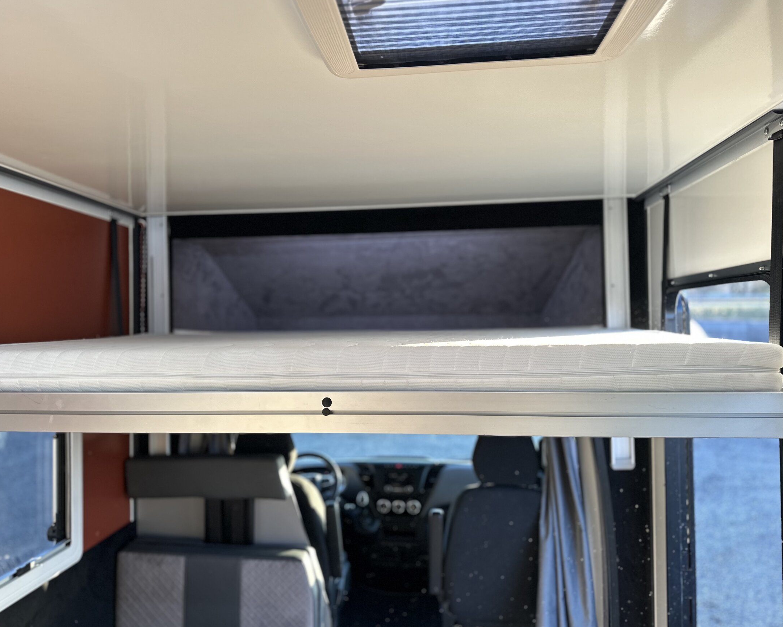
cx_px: 361
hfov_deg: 65.9
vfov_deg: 54.9
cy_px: 313
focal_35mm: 26
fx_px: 603
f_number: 1.78
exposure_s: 1/122
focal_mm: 6.86
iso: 80
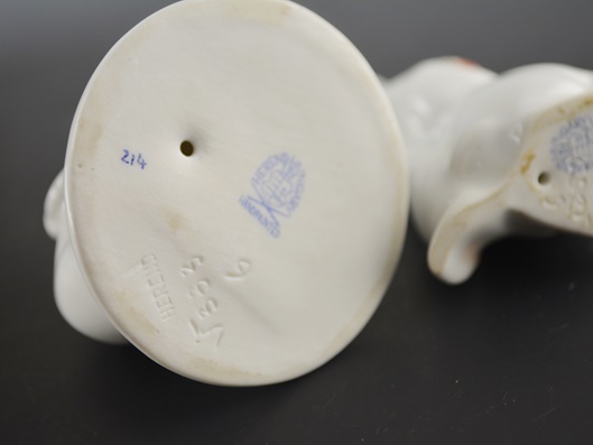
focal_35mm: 72
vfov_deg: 20.4
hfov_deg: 27.0
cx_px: 290
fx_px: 1234
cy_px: 223
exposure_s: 1/100
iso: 400
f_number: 5.3
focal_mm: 44
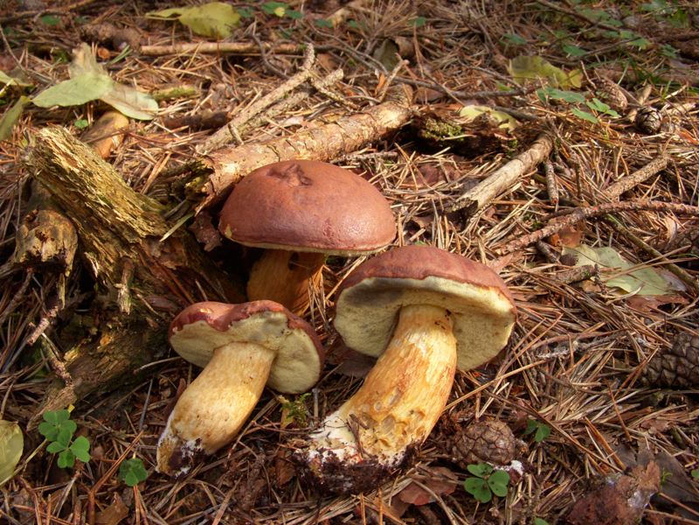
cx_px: 350
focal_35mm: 38
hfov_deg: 49.0
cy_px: 262
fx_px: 767
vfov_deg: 37.7
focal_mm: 6.3
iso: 200
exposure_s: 1/30
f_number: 3.3
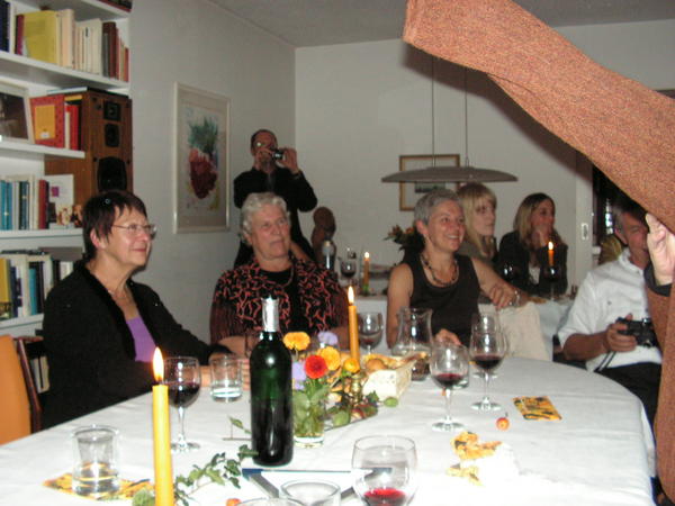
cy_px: 253
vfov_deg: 39.7
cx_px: 338
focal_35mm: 36
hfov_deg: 51.4
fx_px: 702
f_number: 3.2
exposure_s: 1/40
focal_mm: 6
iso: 160
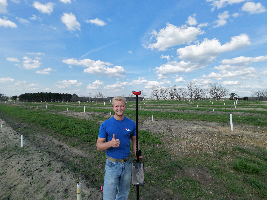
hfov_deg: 94.5
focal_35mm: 16
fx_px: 123
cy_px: 100
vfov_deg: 78.1
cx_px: 134
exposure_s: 1/2000
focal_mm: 3.05
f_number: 2.2
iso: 270
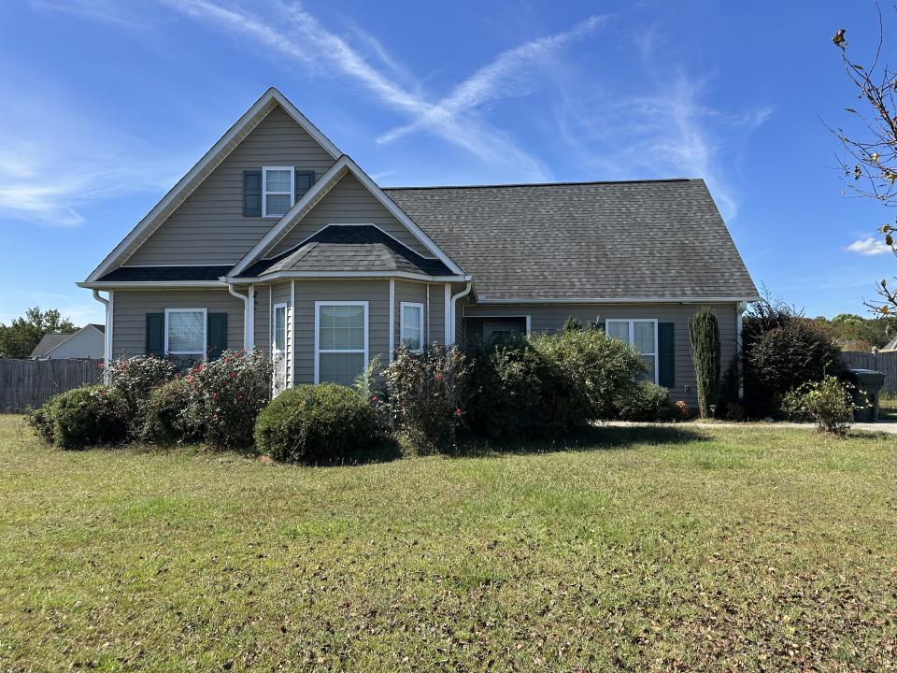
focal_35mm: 24
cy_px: 336
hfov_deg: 71.6
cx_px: 448
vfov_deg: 56.8
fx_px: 622
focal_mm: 6.86
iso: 80
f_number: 1.78
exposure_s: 1/2525
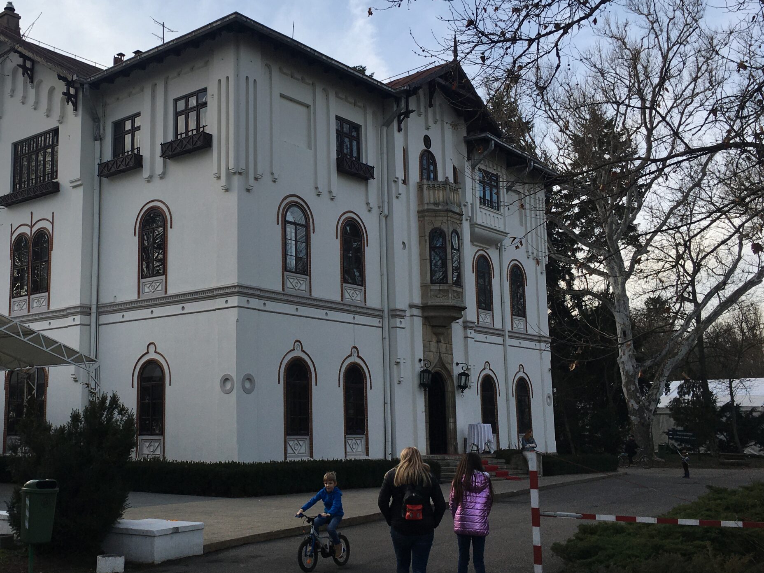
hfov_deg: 45.9
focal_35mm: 40
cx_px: 244
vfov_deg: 36.0
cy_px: 289
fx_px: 883
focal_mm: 4.15
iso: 25
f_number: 2.2
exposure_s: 1/605
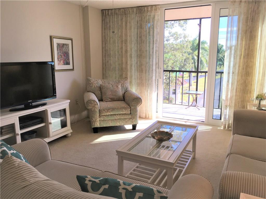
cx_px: 133
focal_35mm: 29
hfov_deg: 61.7
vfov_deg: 48.2
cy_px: 100
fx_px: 223
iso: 25
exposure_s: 1/199
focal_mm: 4.15
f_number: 2.2
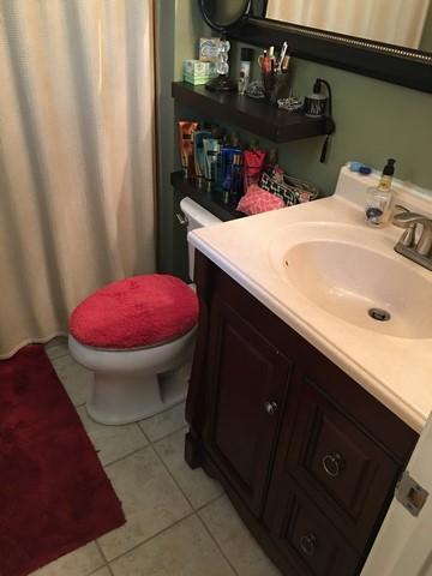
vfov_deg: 61.7
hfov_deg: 48.2
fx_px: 483
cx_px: 216
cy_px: 288
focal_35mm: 29
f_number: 2.2
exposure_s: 1/8
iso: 80
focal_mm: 4.15
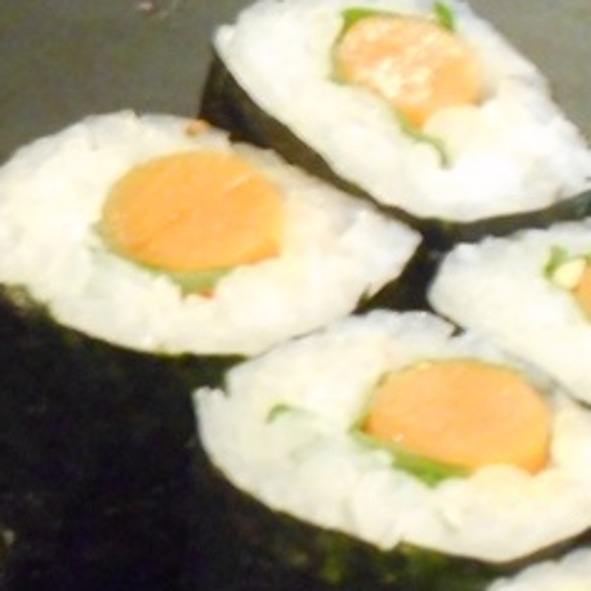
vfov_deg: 8.3
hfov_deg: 8.2
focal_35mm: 211
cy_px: 571
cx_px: -87
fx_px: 4076
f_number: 5.1
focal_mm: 10.5
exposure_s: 1/8
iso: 800
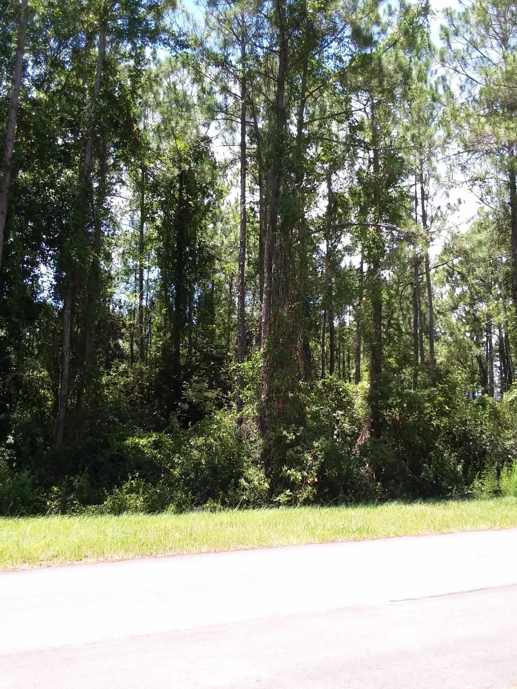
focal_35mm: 30
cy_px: 356
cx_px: 260
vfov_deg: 59.9
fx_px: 597
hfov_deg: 46.8
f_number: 1.9
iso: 40
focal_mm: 2.47
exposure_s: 1/353
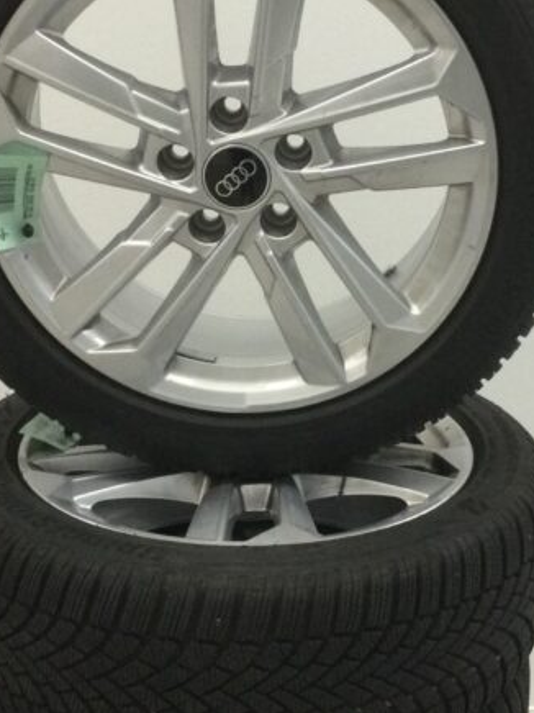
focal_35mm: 73
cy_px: 339
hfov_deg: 20.1
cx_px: 347
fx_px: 1502
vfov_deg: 26.7
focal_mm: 3.3
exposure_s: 1/33
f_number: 2.4
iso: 125
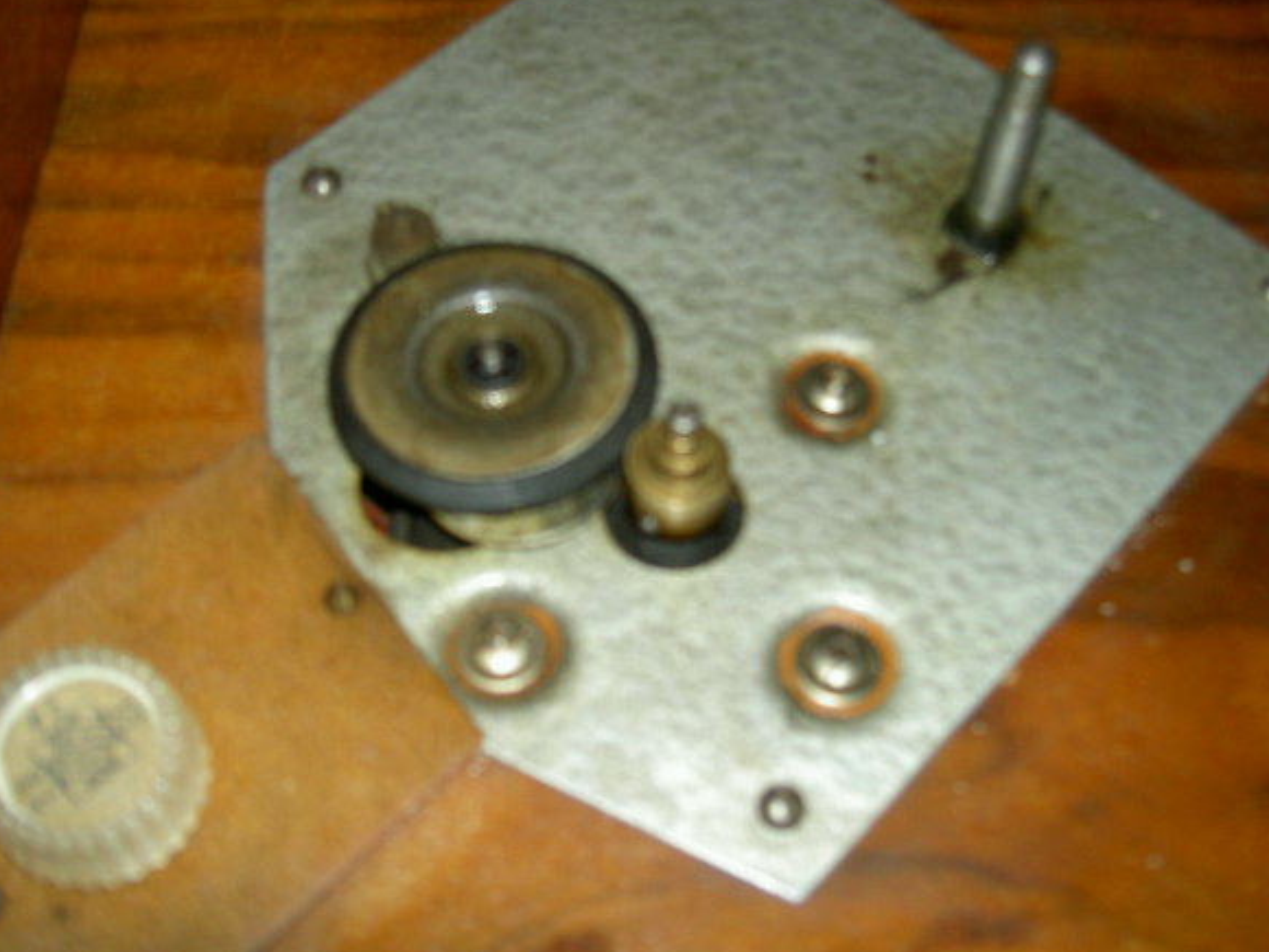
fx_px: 1576
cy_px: 477
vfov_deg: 33.6
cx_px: 641
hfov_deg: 43.9
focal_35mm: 43
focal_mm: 8
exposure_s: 1/59.5
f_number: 2.8
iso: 100
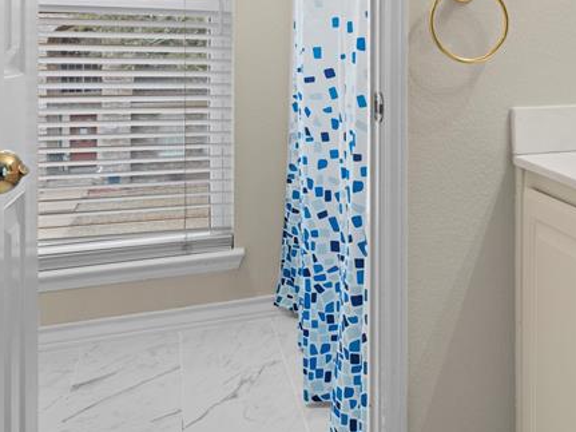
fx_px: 817
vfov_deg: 28.4
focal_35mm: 49
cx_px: 571
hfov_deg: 35.3
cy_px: 39
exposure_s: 1/4
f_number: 9
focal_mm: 21.5
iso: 800
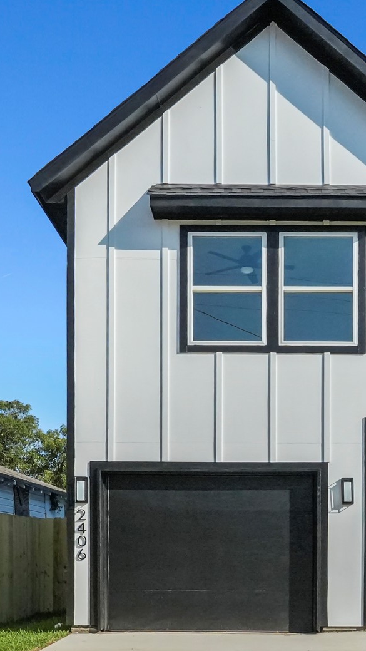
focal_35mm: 36
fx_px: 623
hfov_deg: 32.2
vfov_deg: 55.1
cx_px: 271
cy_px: 339
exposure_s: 1/4000
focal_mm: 11
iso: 2500
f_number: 8
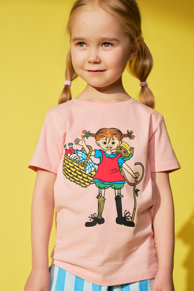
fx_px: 615
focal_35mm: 76
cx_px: 97
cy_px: 146
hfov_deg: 17.9
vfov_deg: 26.7
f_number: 5.6
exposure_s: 1/200
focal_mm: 76
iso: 400
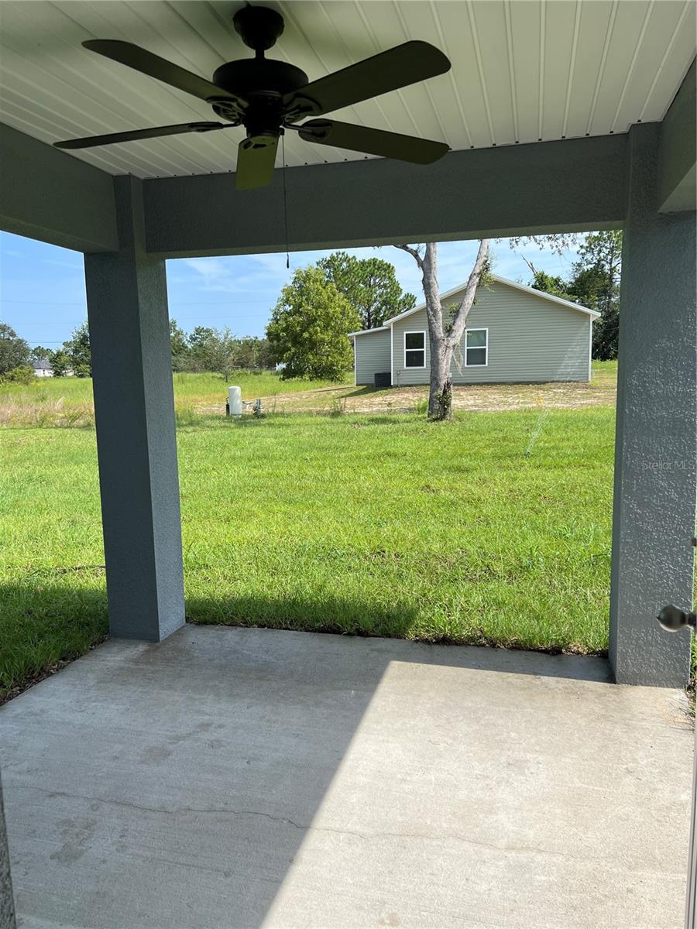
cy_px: 464
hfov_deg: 53.1
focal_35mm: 26
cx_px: 348
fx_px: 698
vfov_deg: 67.3
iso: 50
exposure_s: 1/2915
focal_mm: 5.7
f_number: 1.5
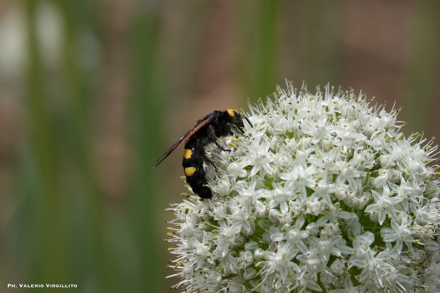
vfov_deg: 4.6
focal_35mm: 300
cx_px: 220
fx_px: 3666
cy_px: 146
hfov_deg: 6.9
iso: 640
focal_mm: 200
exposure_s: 1/1000
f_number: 9
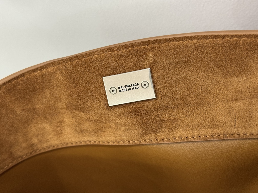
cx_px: 129
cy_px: 96
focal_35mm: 48
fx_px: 358
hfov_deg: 39.7
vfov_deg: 30.3
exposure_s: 1/60
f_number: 1.78
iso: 250
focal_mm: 6.76
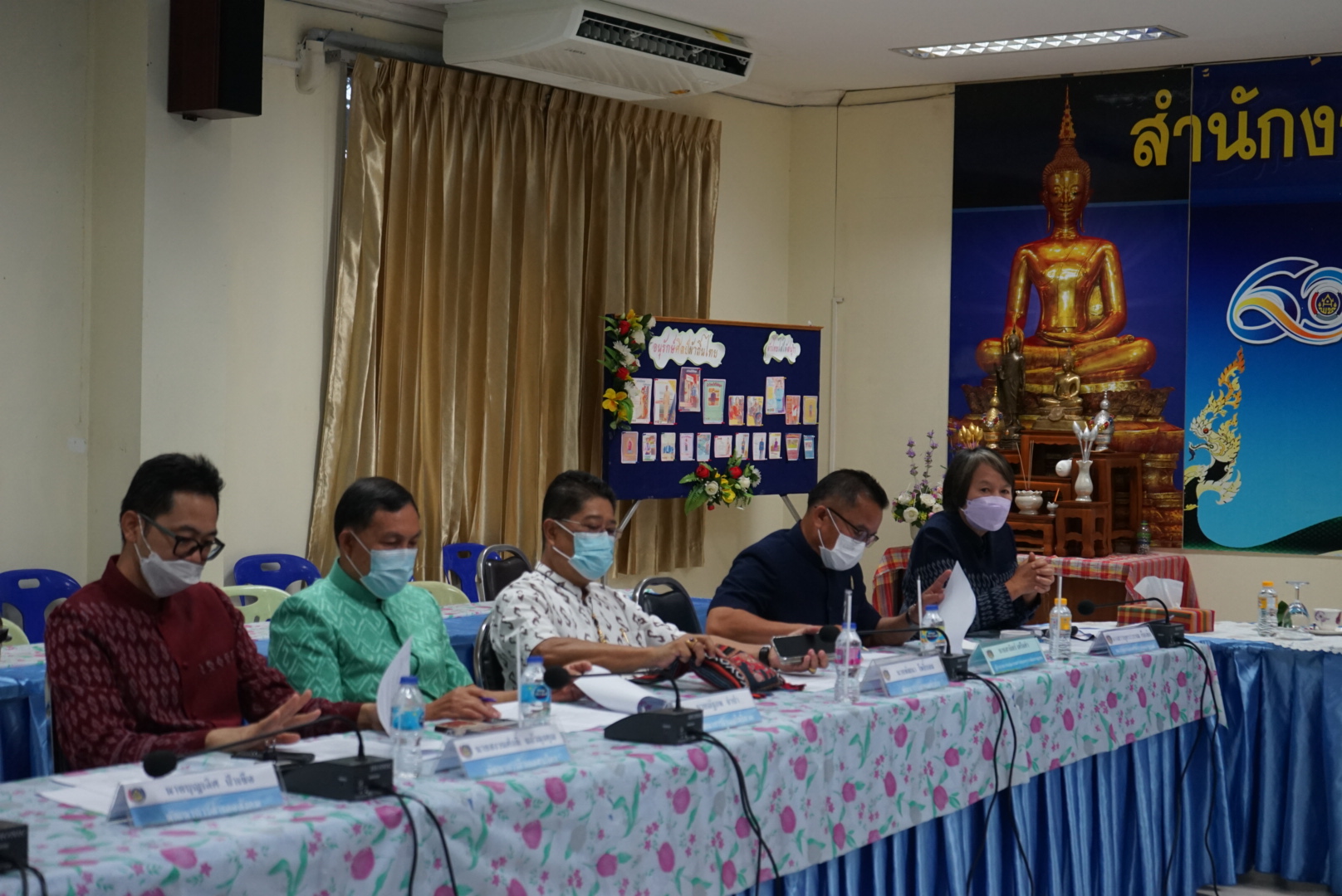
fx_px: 2126
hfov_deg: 35.0
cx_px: 671
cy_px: 448
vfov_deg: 23.8
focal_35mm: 57
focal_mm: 57
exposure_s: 1/160
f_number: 5
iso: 1600
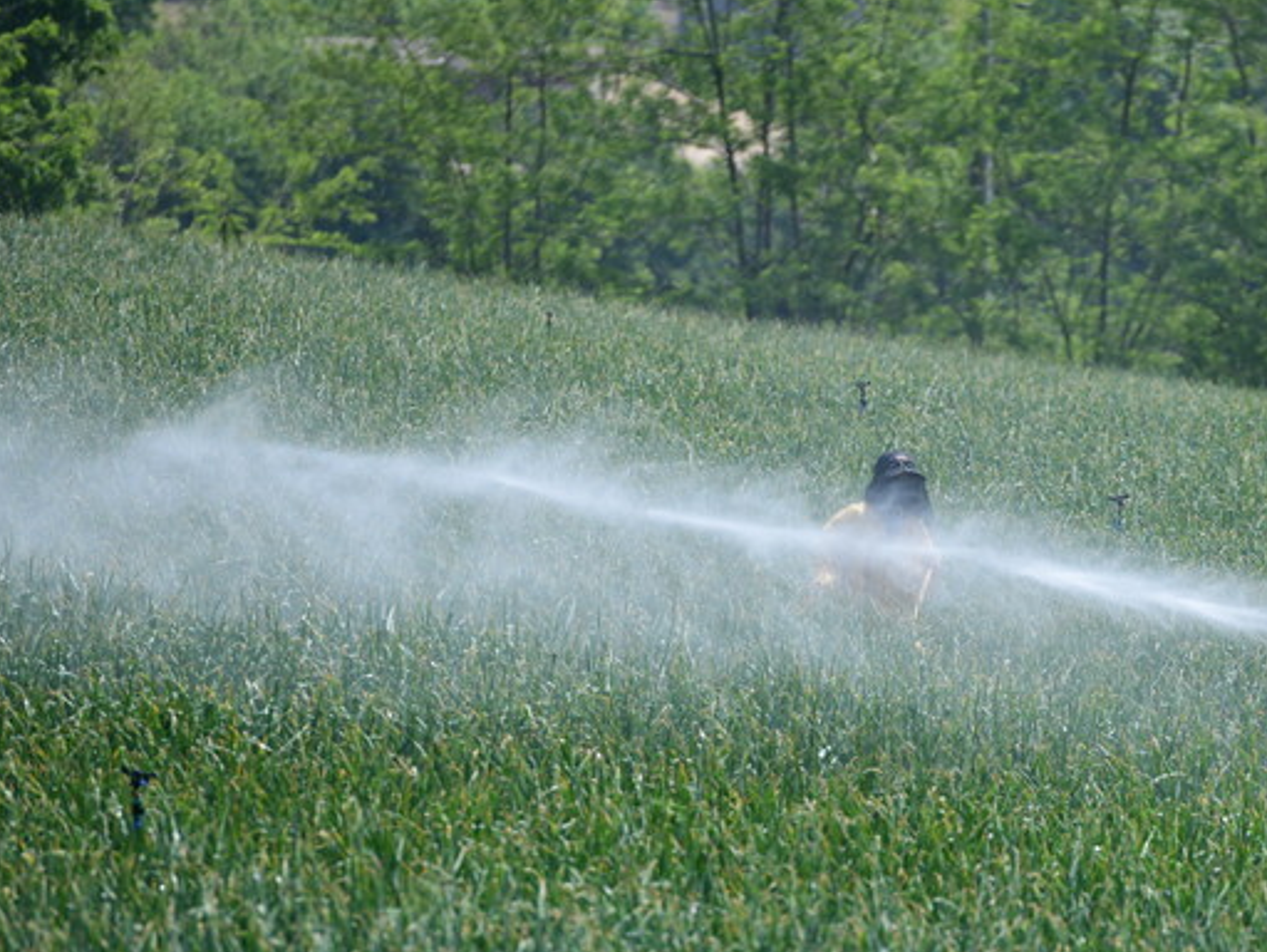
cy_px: 754
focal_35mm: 361
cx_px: 1121
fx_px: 13222
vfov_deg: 4.1
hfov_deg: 5.5
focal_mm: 200
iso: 100
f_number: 4.5
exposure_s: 1/800
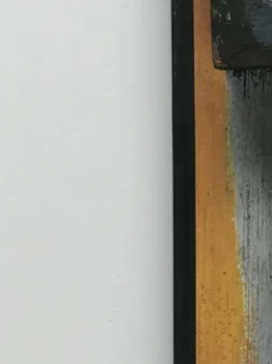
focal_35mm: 82
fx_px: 860
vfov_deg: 23.9
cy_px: 184
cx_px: 368
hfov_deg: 16.8
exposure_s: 1/33
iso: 40
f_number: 1.8
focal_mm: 3.99
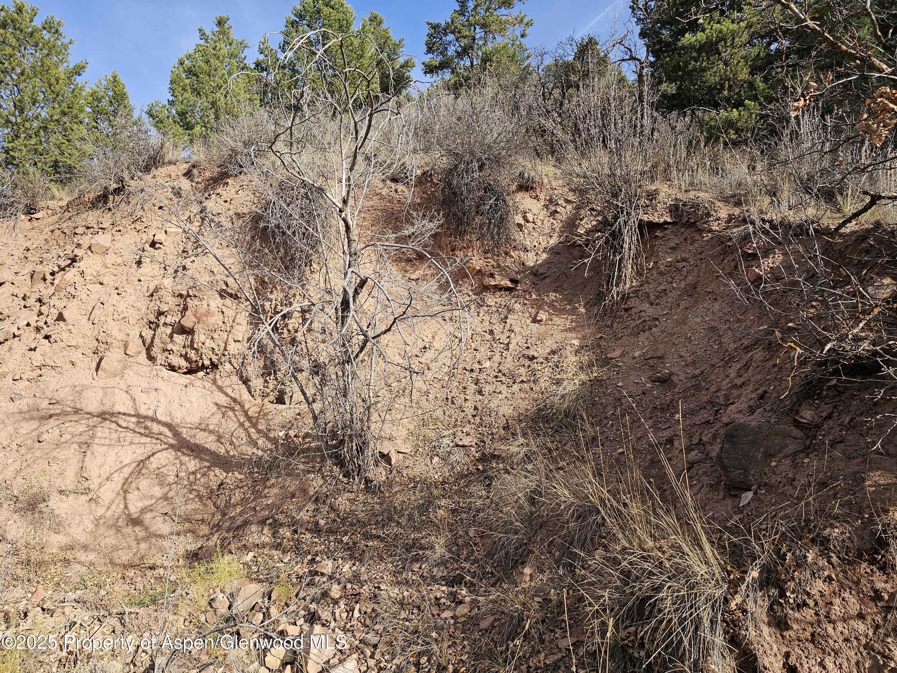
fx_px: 596
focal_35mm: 23
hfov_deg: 73.9
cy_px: 336
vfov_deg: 58.9
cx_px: 448
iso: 10
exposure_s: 1/376
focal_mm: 6.3
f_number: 1.7
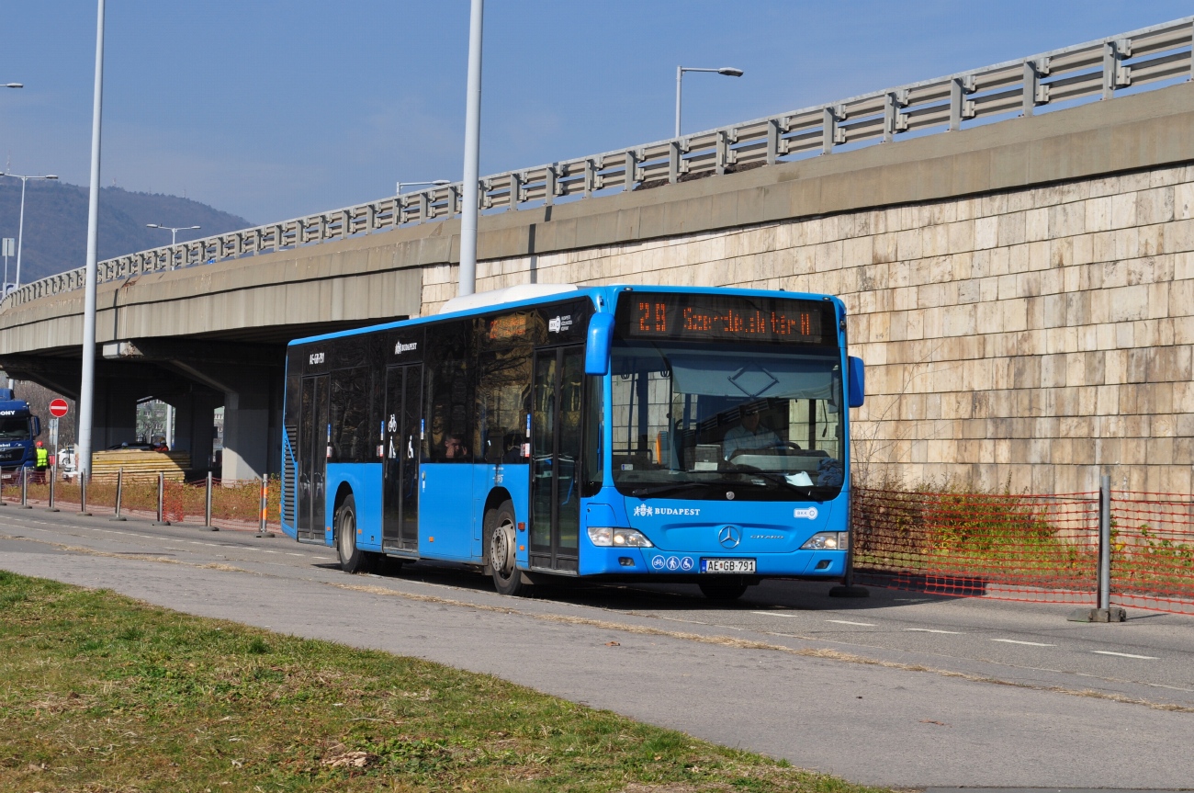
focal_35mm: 82
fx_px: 2732
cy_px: 396
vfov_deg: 16.5
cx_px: 597
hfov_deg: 24.6
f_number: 11
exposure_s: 1/400
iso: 200
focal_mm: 55
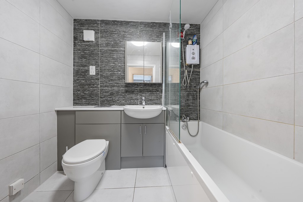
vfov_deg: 90.0
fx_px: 101
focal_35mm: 12
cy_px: 101
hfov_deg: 112.6
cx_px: 152
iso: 320
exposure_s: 1/5
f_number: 9
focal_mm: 12
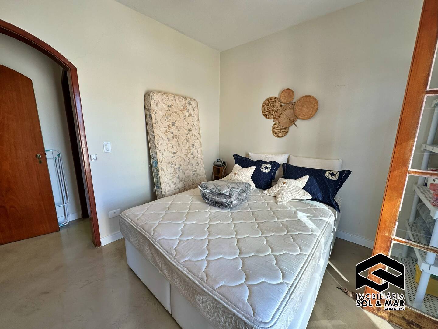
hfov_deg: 102.1
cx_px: 219
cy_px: 164
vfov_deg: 85.7
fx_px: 177
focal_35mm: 14
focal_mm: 2.22
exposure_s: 1/120
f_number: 2.2
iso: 80
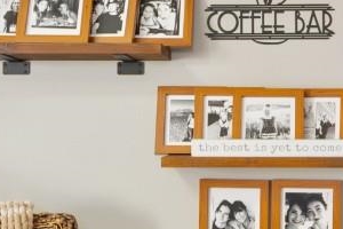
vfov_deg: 16.8
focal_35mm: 81
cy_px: 160
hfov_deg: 24.3
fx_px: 772
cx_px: 311
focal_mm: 10
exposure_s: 1/8
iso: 100
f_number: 4.5
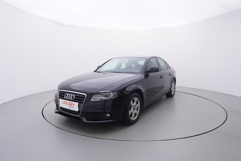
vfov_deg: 56.2
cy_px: 80
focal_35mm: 22
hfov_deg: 77.3
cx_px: 120
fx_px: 151
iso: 200
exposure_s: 1/80
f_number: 5
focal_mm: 15
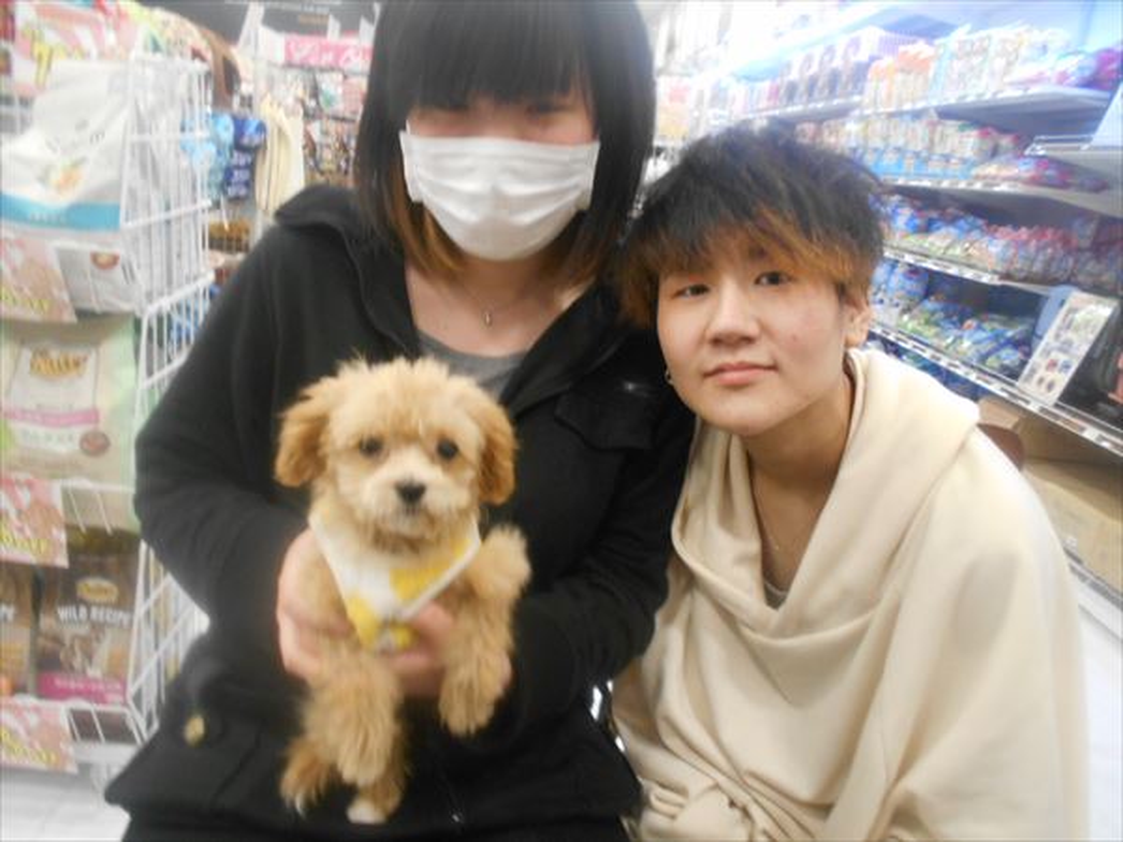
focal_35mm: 26
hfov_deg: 67.3
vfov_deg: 53.1
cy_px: 421
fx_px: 843
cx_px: 562
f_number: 3.2
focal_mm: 4.6
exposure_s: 1/30
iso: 320
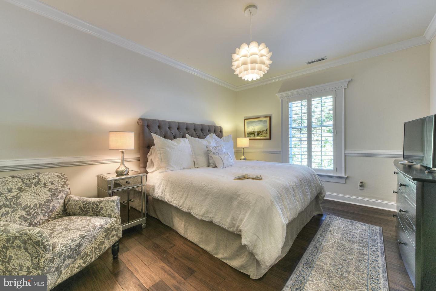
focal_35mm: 14
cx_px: 218
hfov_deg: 104.3
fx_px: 170
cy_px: 146
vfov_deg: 81.2
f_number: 22
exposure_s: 2.5
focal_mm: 14
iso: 100
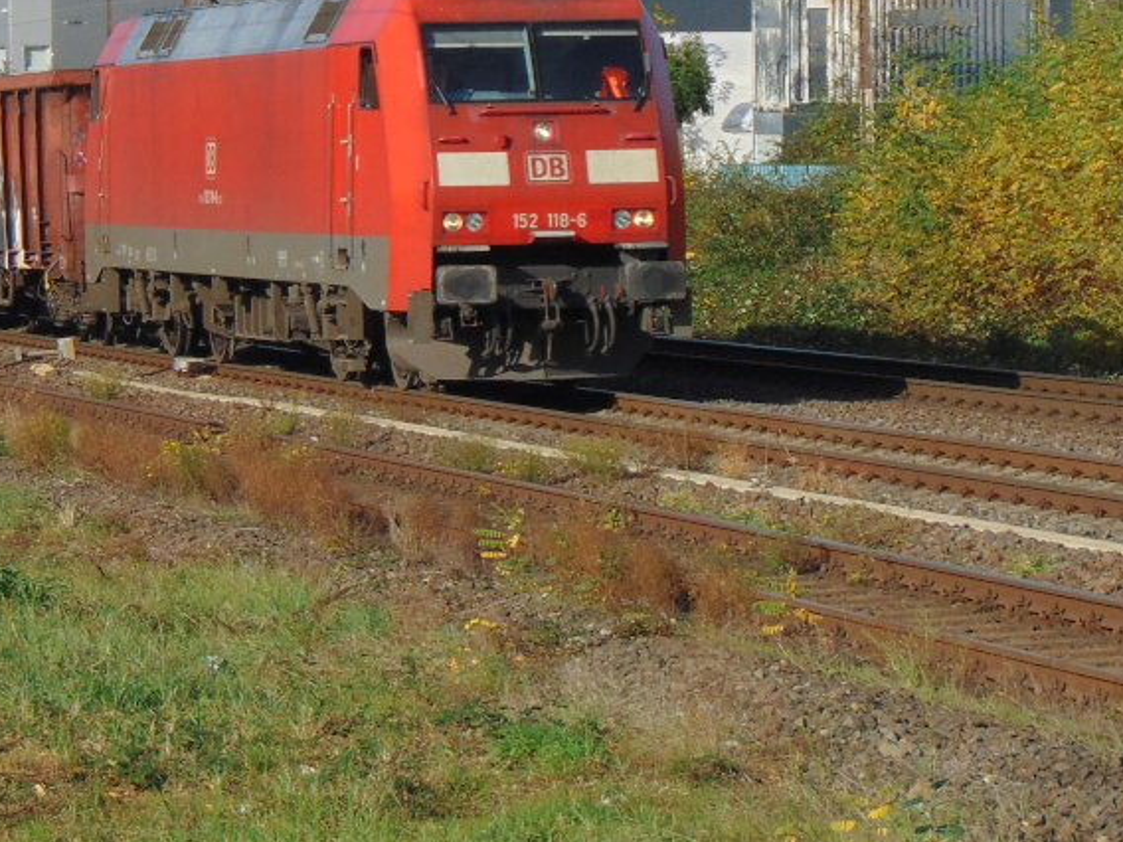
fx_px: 7397
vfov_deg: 6.5
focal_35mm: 228
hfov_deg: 8.7
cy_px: 28
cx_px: 301
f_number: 10.1
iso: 80
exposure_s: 1/160
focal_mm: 19.4
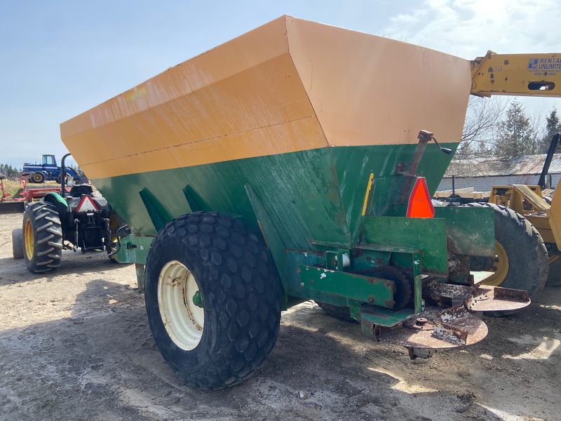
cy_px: 210
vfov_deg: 53.1
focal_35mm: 26
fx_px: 421
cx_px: 280
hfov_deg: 67.3
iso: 32
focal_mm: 4.25
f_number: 1.8
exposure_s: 1/1182
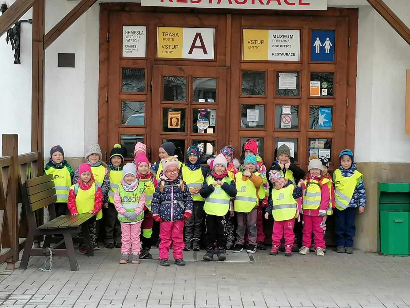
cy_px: 154
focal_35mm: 81
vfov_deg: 18.2
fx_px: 960
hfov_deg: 24.1
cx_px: 205
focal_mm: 4.75
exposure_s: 1/231
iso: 50
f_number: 1.8
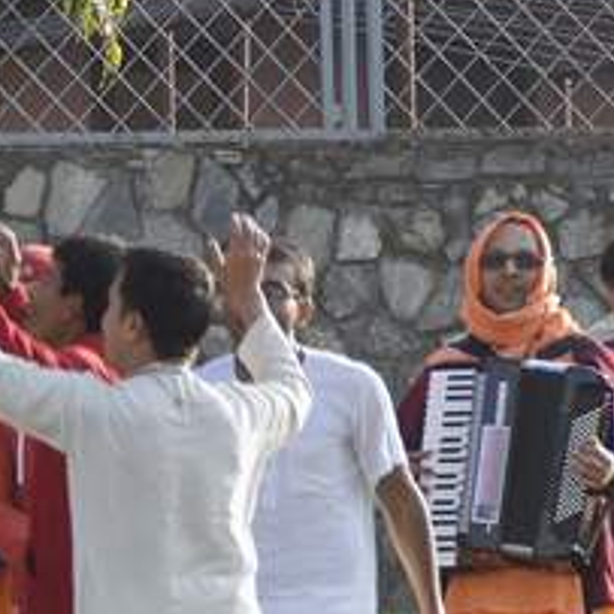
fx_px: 10589
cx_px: -109
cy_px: 481
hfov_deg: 3.3
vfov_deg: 3.3
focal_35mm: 528
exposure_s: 1/160
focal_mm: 105
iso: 320
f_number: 5.6
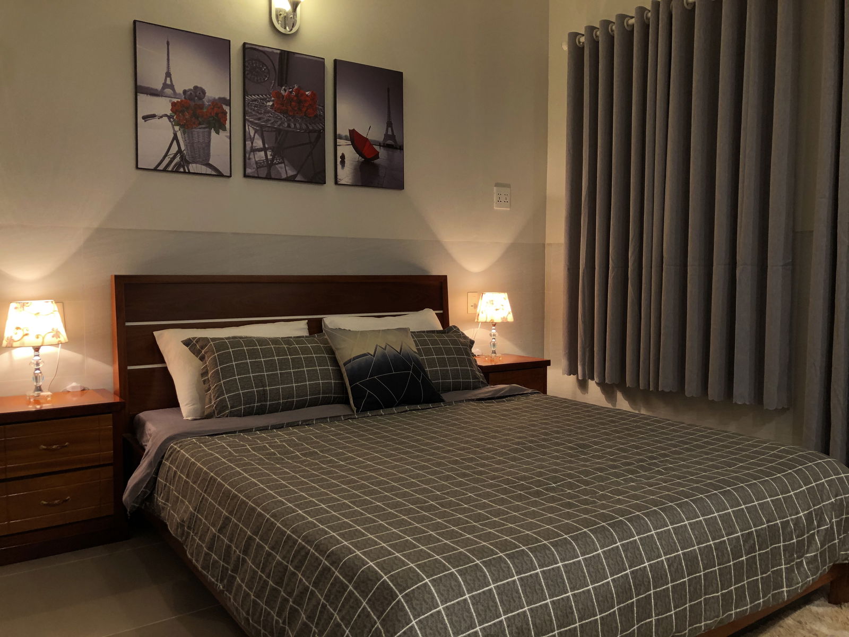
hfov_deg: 63.4
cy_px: 318
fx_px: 687
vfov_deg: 49.7
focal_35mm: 28
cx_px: 424
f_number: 1.8
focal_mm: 3.99
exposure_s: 1/50
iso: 400
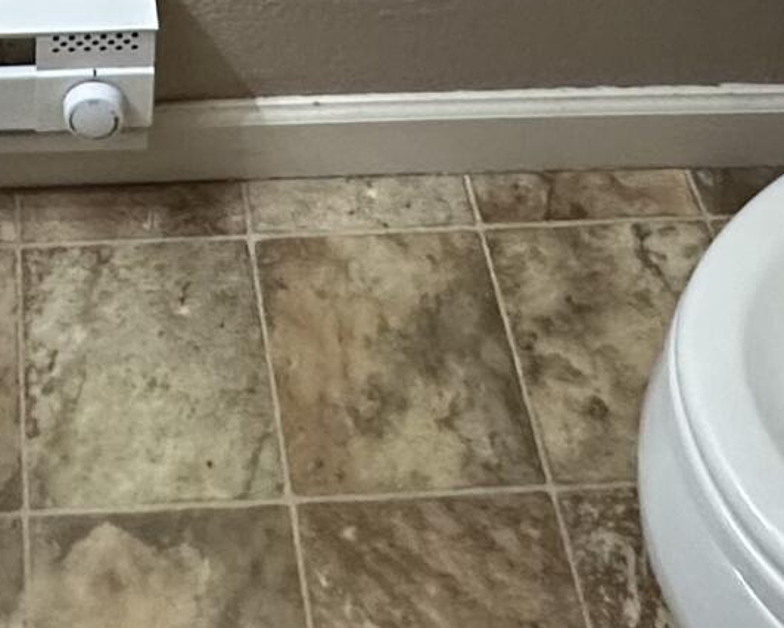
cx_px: 66
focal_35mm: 77
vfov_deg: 13.6
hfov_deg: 24.0
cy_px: -927
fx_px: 1787
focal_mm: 2.22
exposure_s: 1/60
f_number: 2.2
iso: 160
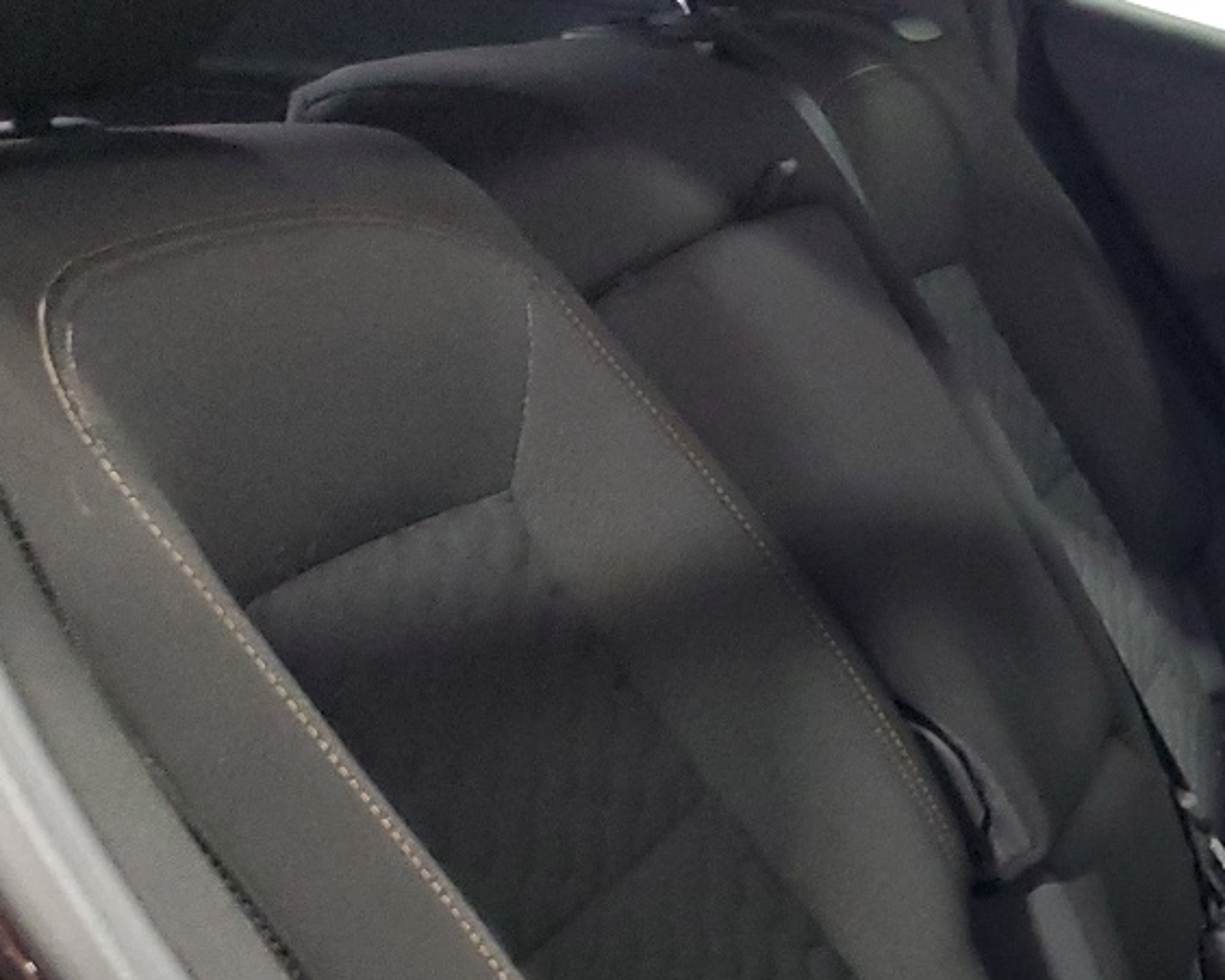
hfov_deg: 23.3
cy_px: 921
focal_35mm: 72
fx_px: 2610
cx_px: 1612
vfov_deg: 20.7
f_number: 1.5
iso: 317
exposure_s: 1/17
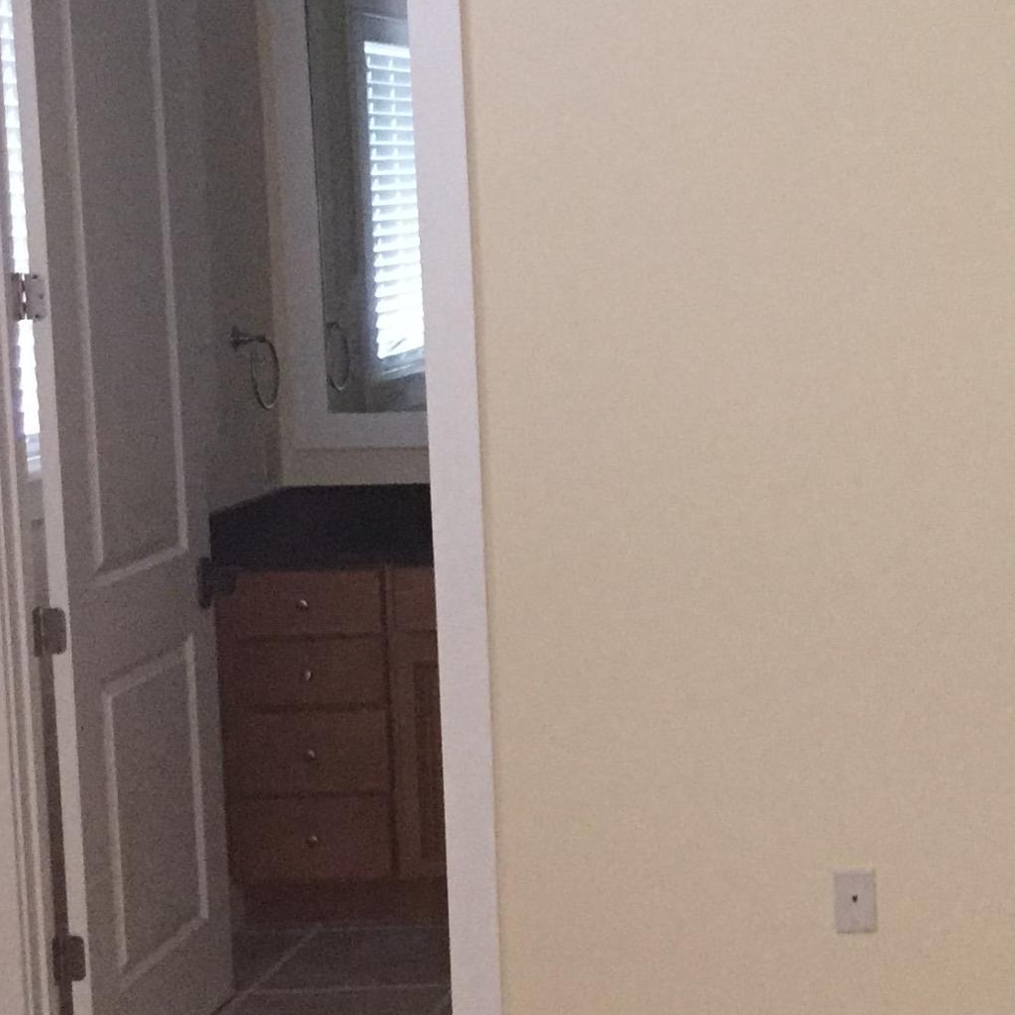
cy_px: 399
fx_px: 2488
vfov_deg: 23.0
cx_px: 1130
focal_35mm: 75
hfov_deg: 21.8
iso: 320
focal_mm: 4.15
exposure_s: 1/16
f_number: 2.2
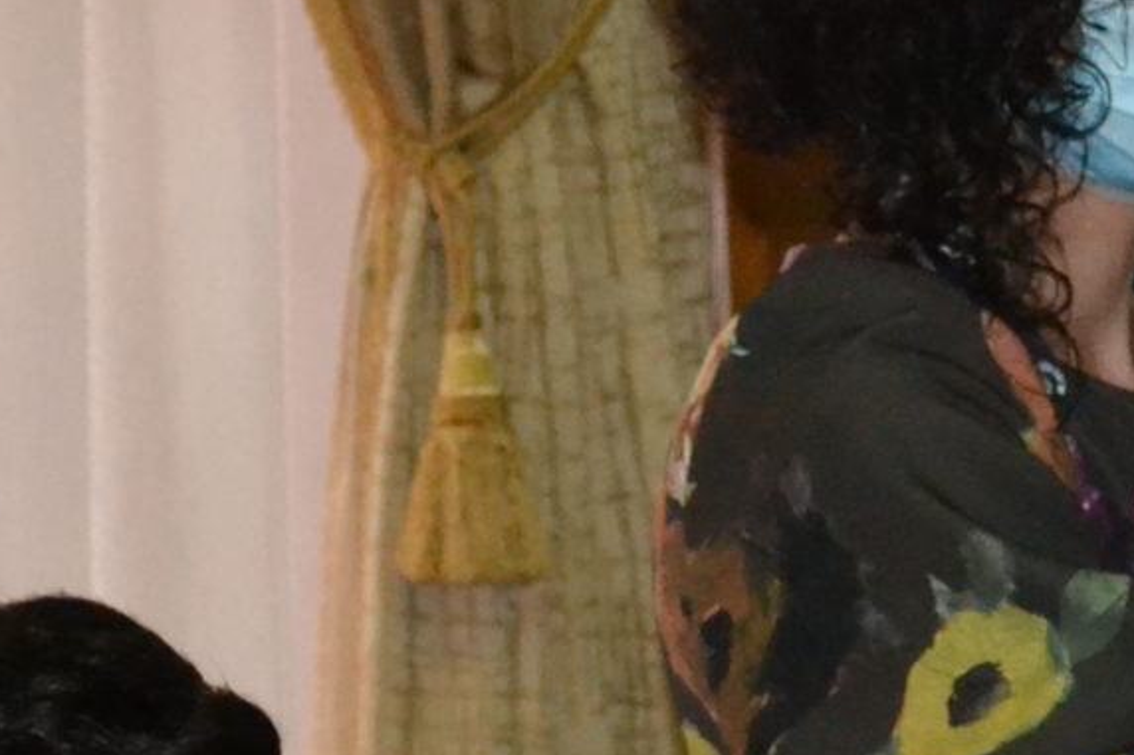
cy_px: 974
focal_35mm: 302
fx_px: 9517
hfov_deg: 6.7
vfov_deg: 4.5
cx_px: 1745
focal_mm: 45
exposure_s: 1/60
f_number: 5.3
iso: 3200
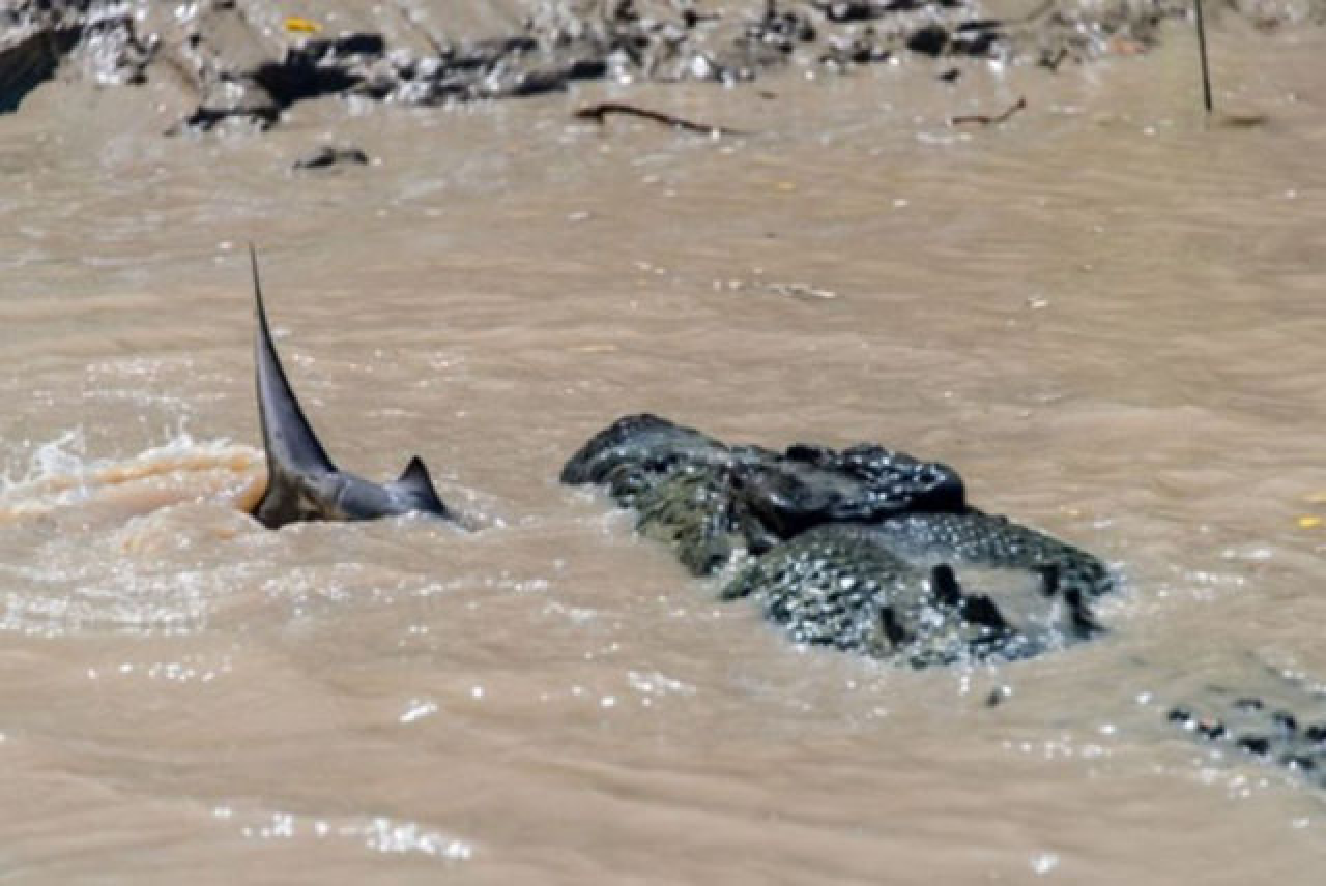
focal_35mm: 210
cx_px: 663
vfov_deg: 6.6
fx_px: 7742
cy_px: 443
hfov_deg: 9.8
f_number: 5.6
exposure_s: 1/320
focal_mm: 210
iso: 400
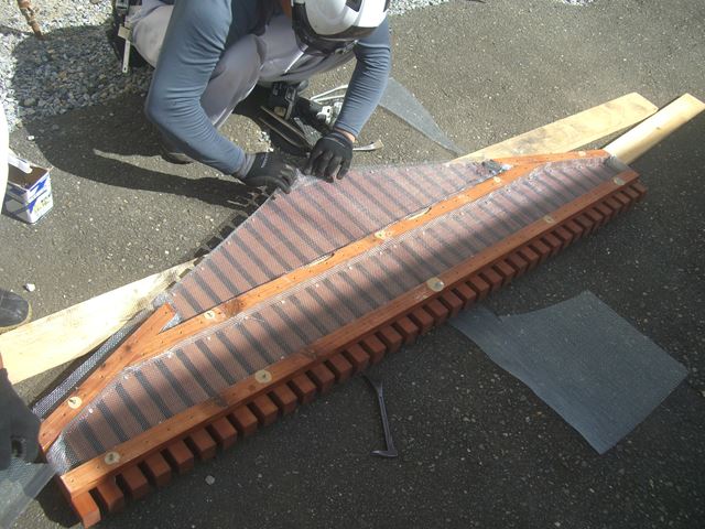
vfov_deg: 37.7
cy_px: 264
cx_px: 352
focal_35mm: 38
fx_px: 774
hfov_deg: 49.0
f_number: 5.6
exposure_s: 1/200
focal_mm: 7.9
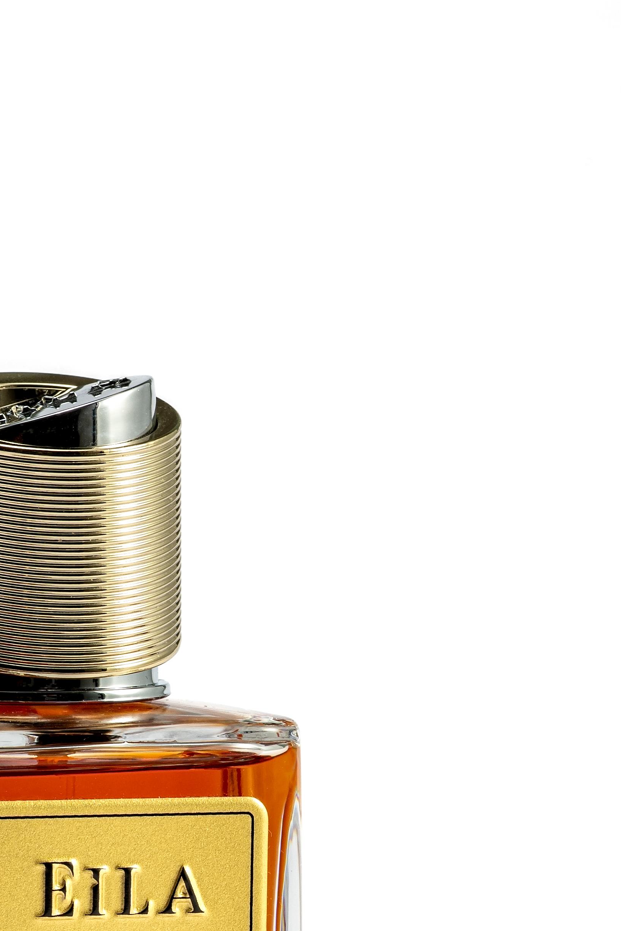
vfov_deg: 7.9
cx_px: 60
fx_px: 6753
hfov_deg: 5.3
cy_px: 800
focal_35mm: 261
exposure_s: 1/160
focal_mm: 105
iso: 100
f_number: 16
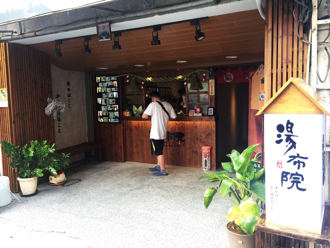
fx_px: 276
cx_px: 165
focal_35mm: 29
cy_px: 124
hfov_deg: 61.7
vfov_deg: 48.2
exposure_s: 1/40
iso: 40
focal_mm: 4.15
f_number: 2.2
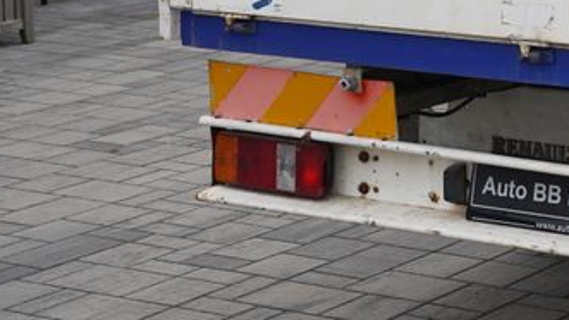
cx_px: 835
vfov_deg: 9.8
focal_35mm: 120
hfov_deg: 16.4
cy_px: -138
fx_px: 1810
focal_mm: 37
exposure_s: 1/125
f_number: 5.6
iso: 100
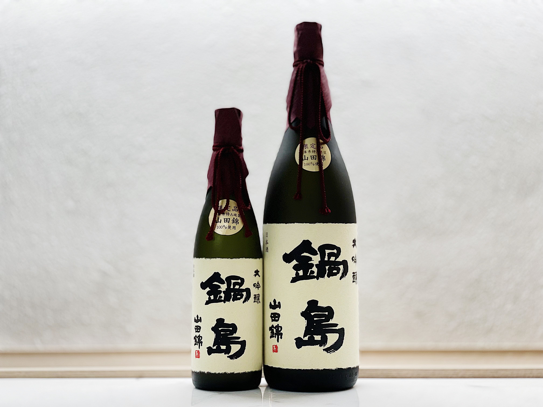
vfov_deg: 28.0
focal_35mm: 52
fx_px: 816
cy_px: 204
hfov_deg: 36.8
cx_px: 272
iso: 64
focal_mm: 6
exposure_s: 1/100
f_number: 2
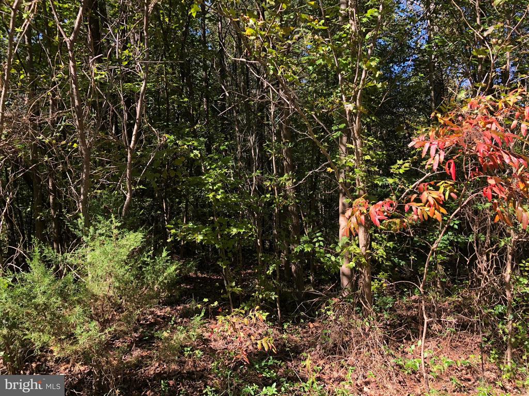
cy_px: 198
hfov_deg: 63.4
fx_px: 428
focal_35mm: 28
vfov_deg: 49.7
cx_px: 264
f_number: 1.8
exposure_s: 1/186
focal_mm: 4
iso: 20
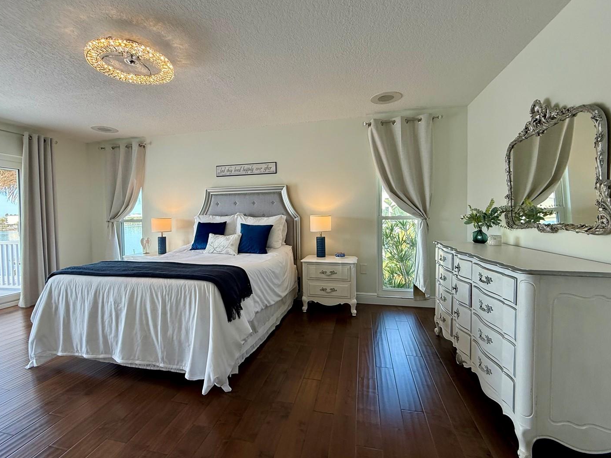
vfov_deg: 78.1
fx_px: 282
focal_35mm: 16
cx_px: 296
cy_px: 224
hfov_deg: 94.5
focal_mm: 2.22
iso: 80
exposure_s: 1/120
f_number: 2.2
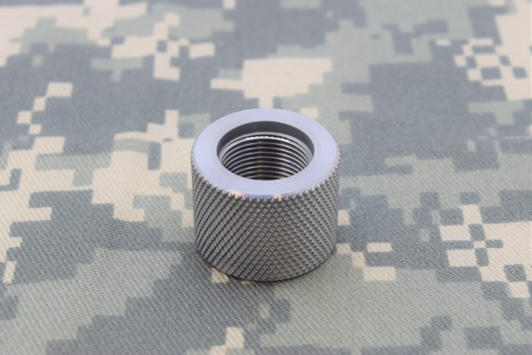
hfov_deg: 24.6
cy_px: 178
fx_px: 1219
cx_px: 266
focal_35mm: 82
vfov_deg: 16.6
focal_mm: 55
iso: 100
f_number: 10
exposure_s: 1/8
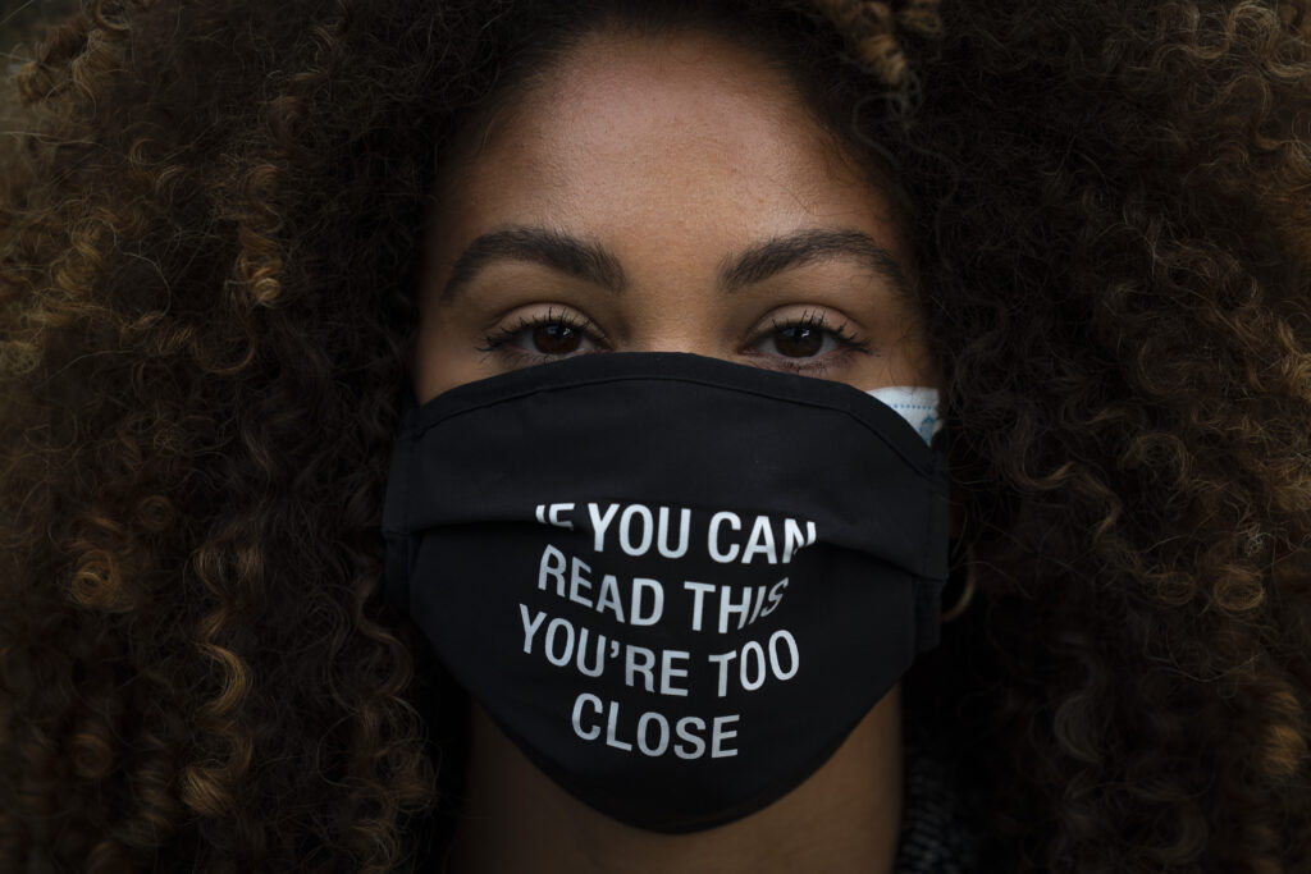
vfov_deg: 6.9
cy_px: 437
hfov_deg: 10.3
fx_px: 7284
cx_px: 656
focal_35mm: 200
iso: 320
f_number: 4.5
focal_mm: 200
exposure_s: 1/640
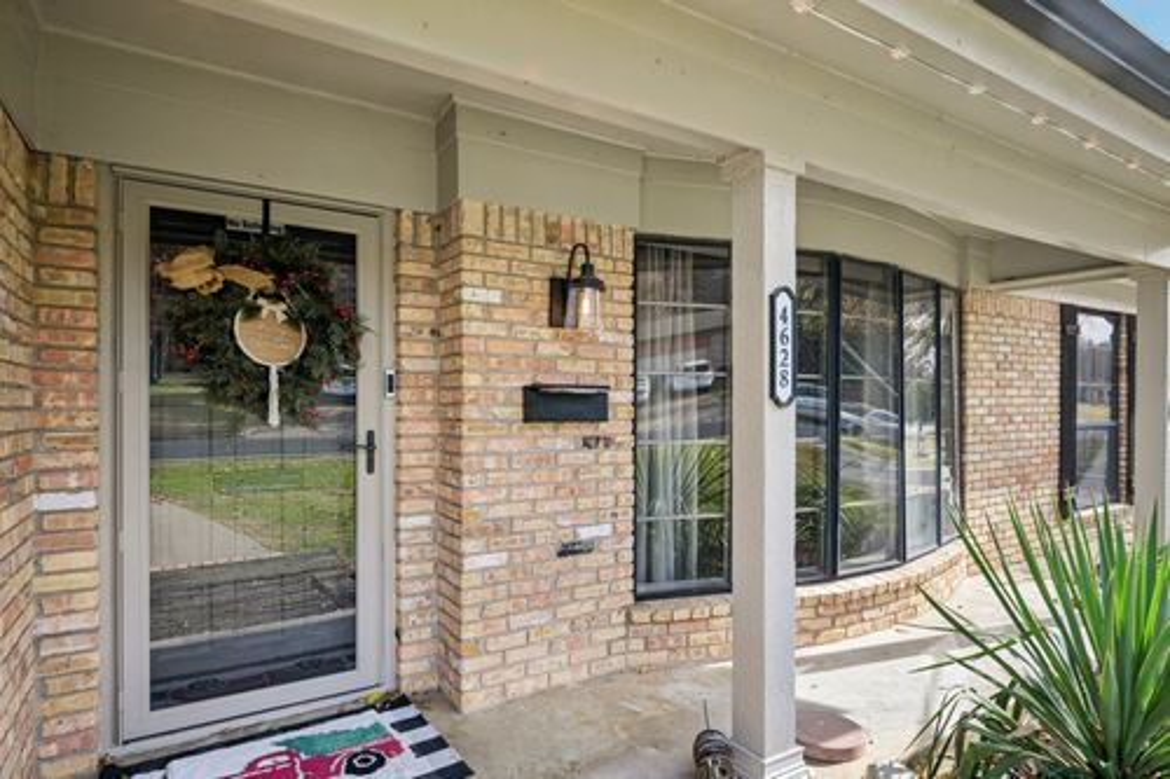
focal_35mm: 20
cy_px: 390
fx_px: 634
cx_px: 585
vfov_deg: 63.2
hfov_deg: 85.4
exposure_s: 1/200
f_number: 9
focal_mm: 19.5
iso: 250
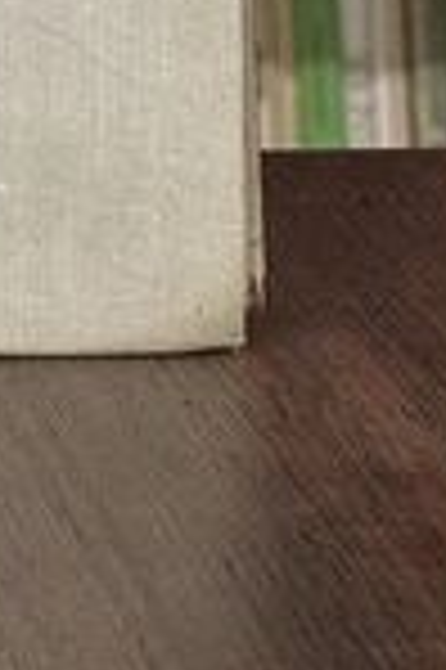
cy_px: -731
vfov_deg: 5.5
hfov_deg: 3.7
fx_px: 6835
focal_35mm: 367
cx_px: -646
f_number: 2.8
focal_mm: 9
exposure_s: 1/99
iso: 125
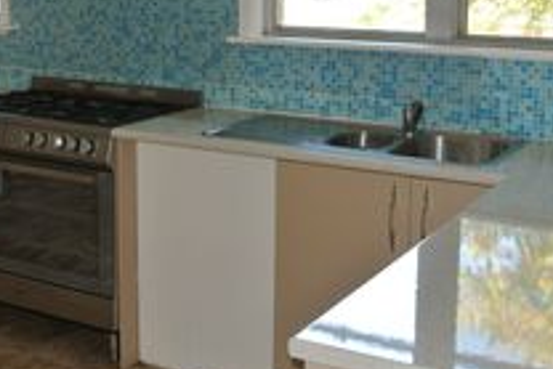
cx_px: 210
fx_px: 938
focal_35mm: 61
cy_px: 57
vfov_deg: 21.9
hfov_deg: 32.7
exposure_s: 1/60
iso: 200
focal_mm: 10
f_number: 4
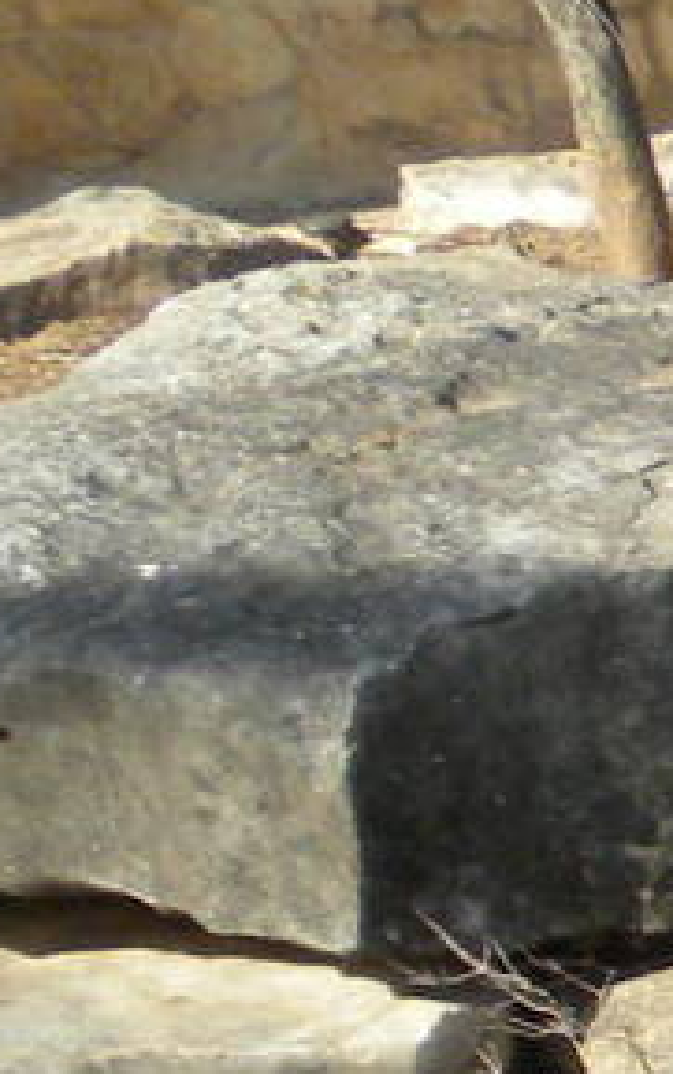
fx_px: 6359
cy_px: 1594
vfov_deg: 9.4
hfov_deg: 5.4
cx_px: 2558
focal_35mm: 217
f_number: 3.5
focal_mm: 6.6
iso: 94
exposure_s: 1/500
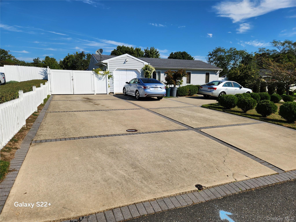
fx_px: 197
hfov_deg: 73.9
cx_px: 148
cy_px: 111
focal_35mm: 23
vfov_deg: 58.9
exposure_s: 1/2812
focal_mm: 5.4
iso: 20
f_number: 1.8
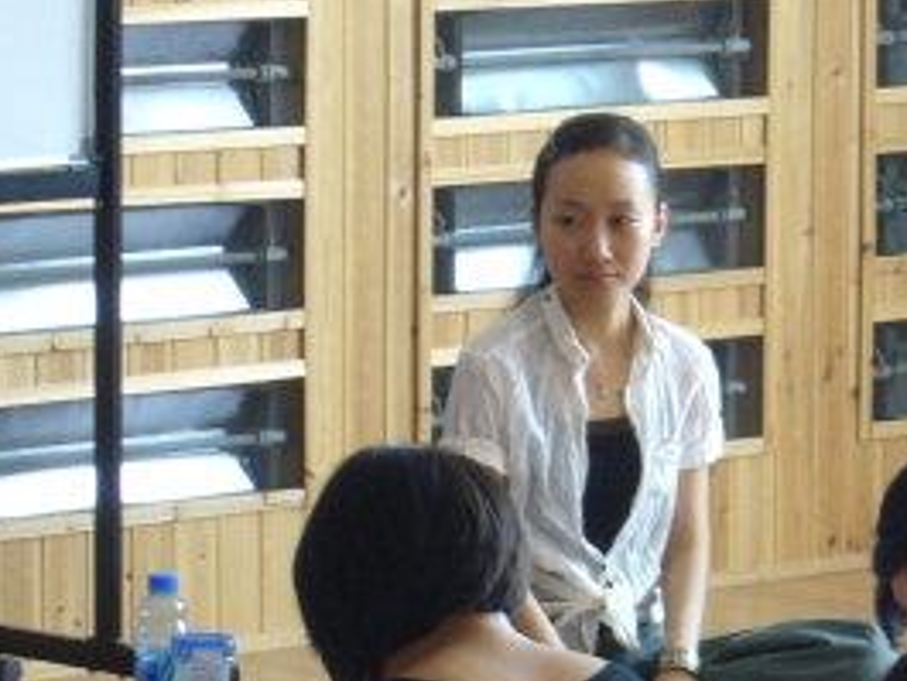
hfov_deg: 7.4
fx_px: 6973
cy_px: 512
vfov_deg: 5.6
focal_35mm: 266
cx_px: 770
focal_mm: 17.4
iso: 160
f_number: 5
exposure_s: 1/15
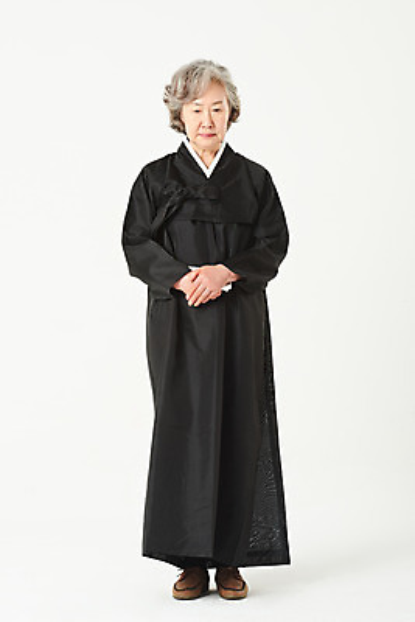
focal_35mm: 102
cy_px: 311
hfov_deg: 13.4
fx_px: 1762
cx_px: 208
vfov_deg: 20.0
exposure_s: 1/125
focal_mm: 102
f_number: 11
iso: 100
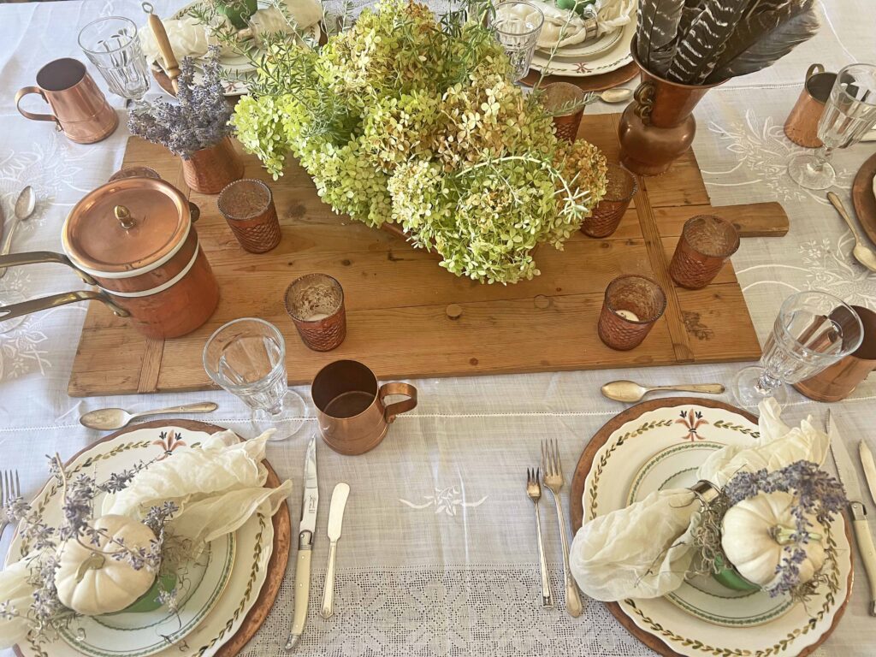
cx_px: 438
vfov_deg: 53.1
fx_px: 658
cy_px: 328
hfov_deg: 67.3
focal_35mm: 26
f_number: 1.5
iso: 125
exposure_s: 1/65
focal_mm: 5.7
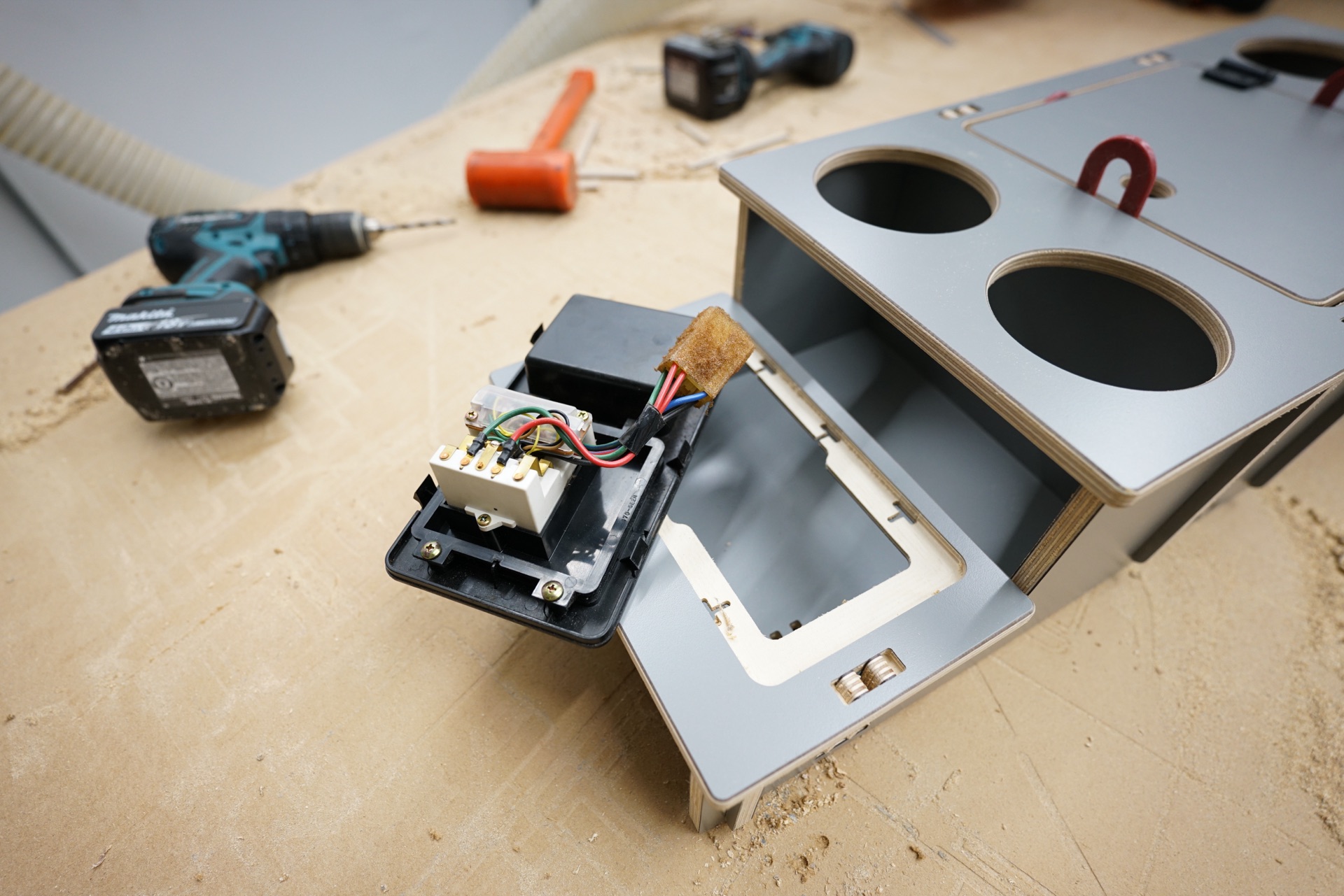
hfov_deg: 93.3
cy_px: 448
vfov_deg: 70.5
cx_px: 672
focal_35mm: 17
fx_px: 635
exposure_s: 1/320
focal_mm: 17
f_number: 2.8
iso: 1000
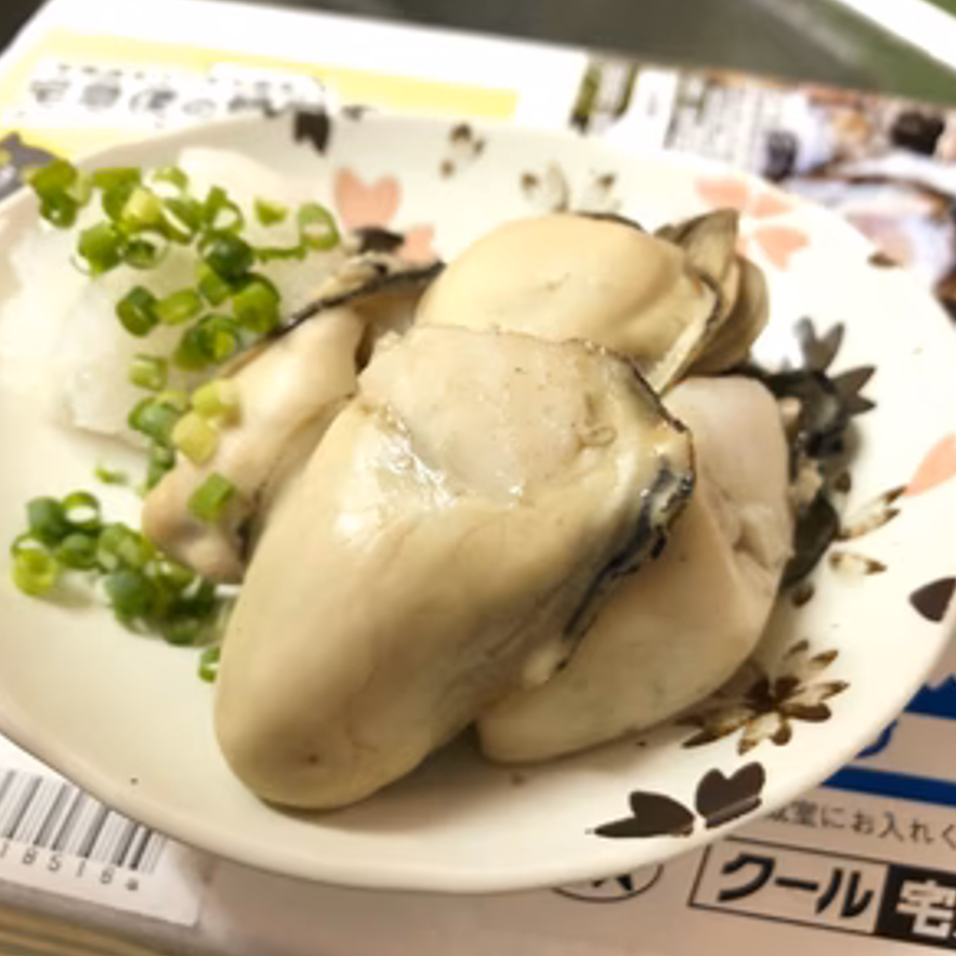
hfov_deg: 48.3
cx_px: 535
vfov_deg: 48.5
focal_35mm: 34
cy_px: 476
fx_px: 1062
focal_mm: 3.99
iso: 64
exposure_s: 1/17
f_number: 1.8
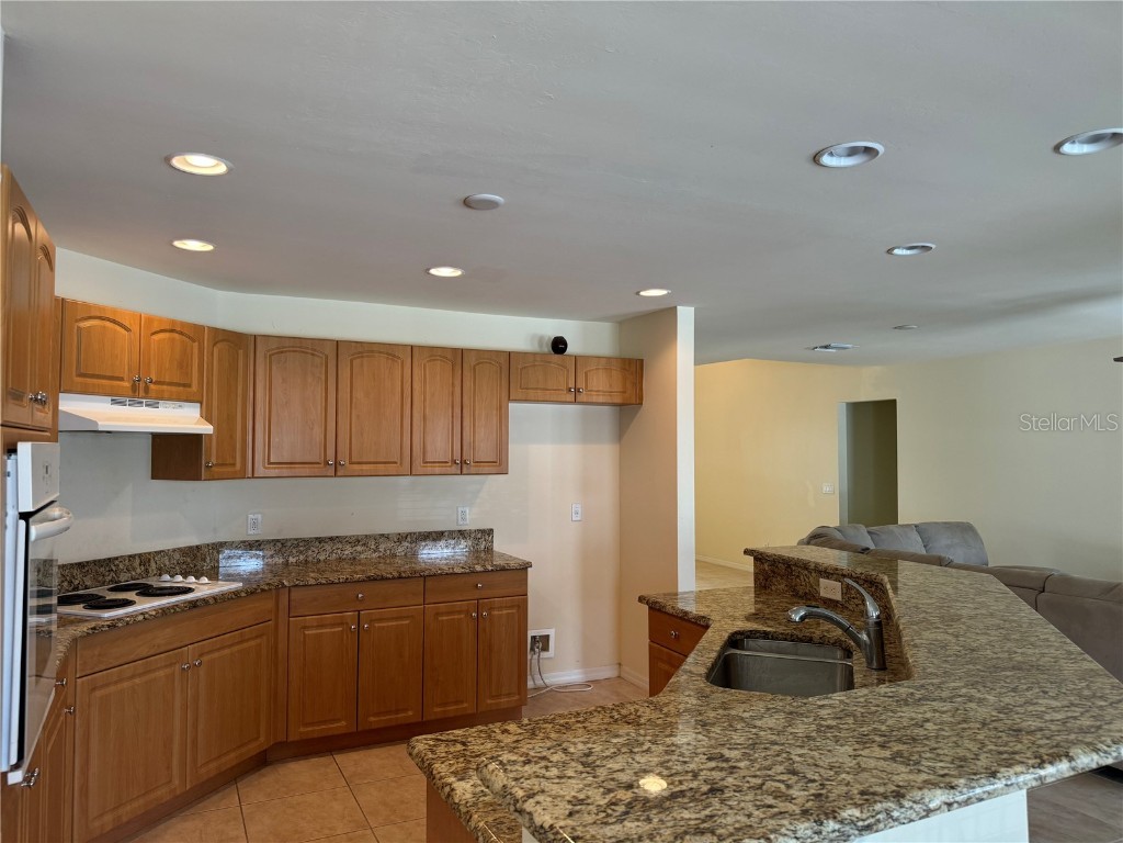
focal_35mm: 24
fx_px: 779
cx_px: 562
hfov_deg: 71.6
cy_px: 422
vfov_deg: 56.8
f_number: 1.78
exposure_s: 1/120
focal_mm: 6.76
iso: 160
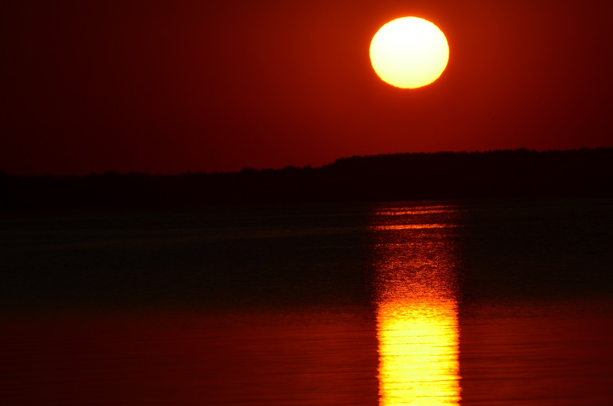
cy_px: 195
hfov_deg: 4.1
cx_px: 332
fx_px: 8496
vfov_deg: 2.7
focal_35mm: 500
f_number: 5.6
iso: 125
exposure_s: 1/8000
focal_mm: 300
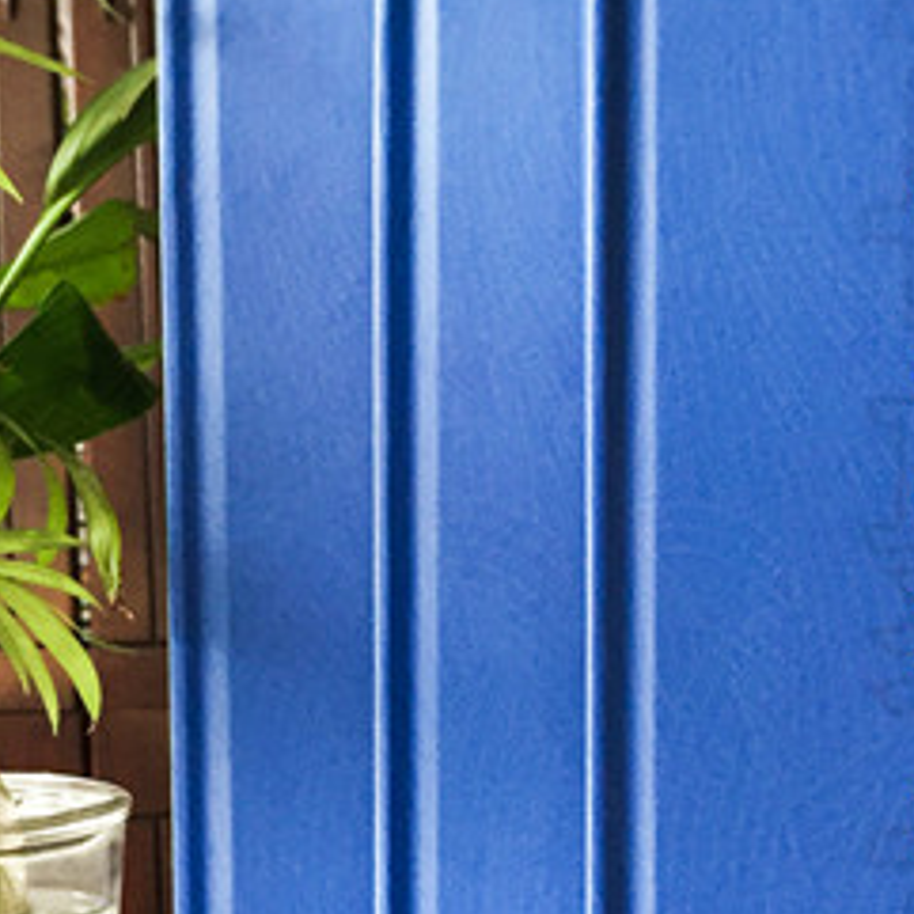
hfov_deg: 20.6
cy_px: 649
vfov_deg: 20.5
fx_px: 2509
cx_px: 550
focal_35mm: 84
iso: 100
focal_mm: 4.15
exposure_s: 1/33
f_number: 2.2
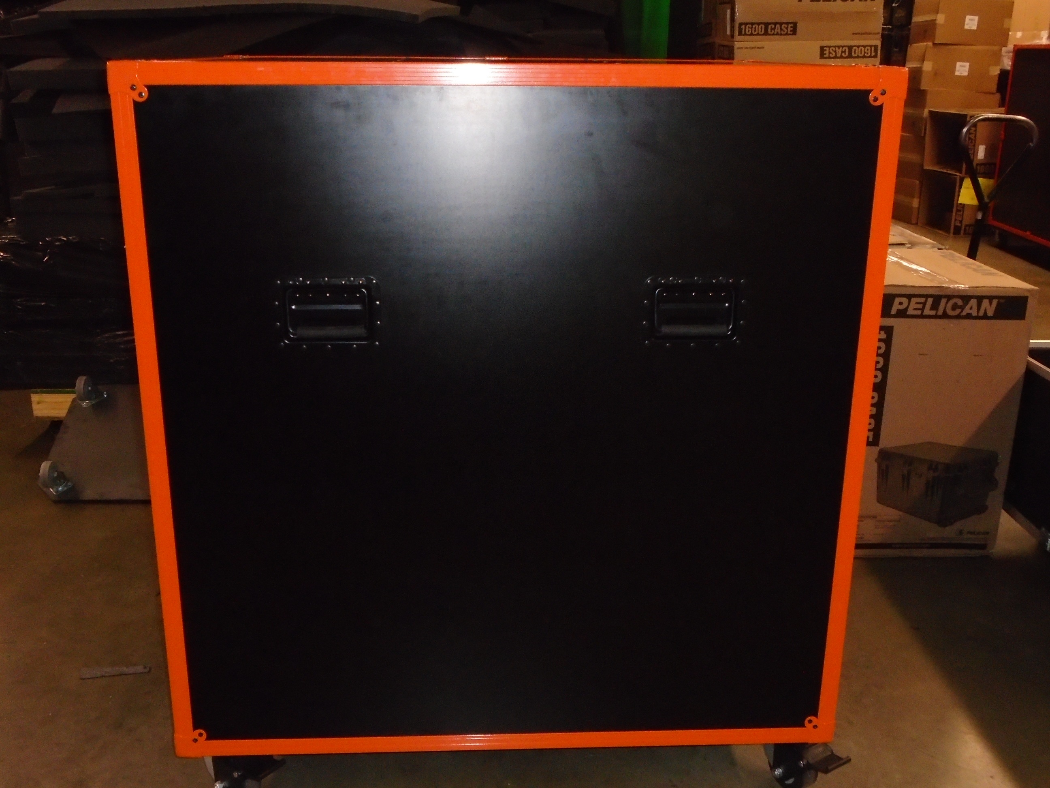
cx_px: 525
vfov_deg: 39.7
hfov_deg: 51.4
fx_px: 1092
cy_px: 394
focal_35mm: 36
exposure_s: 1/40
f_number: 3.8
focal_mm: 6.4
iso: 400
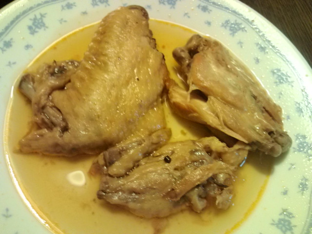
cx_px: 156
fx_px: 288
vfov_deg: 44.2
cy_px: 117
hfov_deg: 56.8
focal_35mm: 32
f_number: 2.8
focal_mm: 3.3
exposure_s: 1/6.8
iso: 102
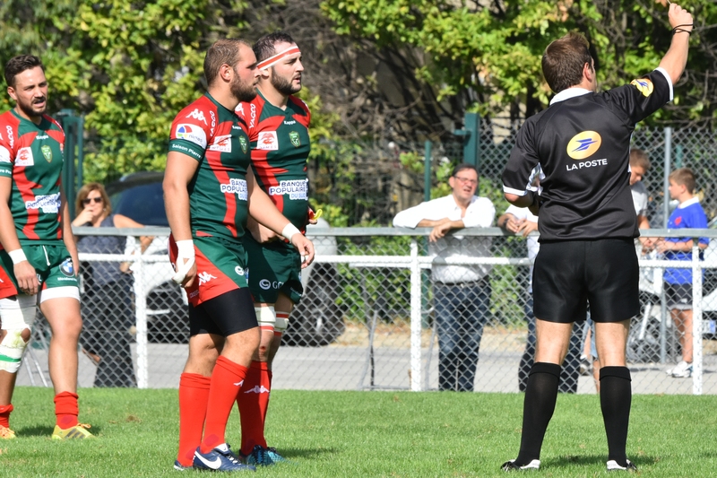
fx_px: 8661
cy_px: 239
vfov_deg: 3.2
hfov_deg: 4.7
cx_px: 358
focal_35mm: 435
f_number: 11
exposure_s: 1/1000
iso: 800
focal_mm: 290
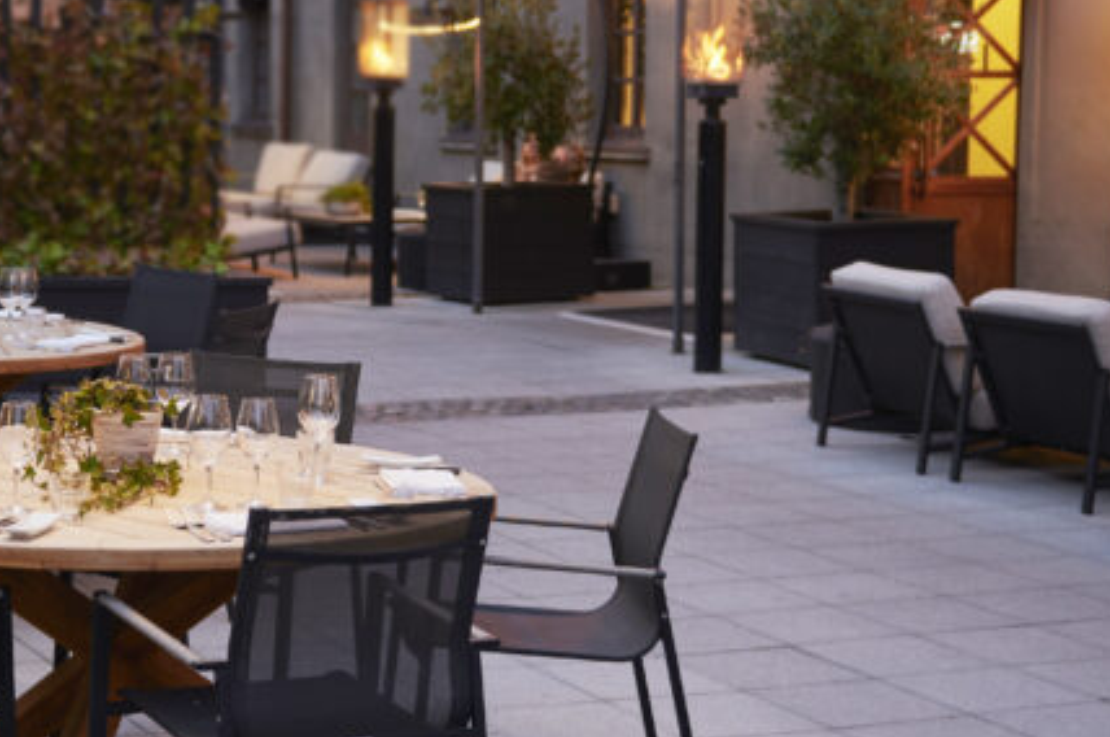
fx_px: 2802
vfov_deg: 15.0
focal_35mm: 91
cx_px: 272
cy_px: 256
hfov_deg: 22.2
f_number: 2.8
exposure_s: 1/13
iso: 100
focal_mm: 38
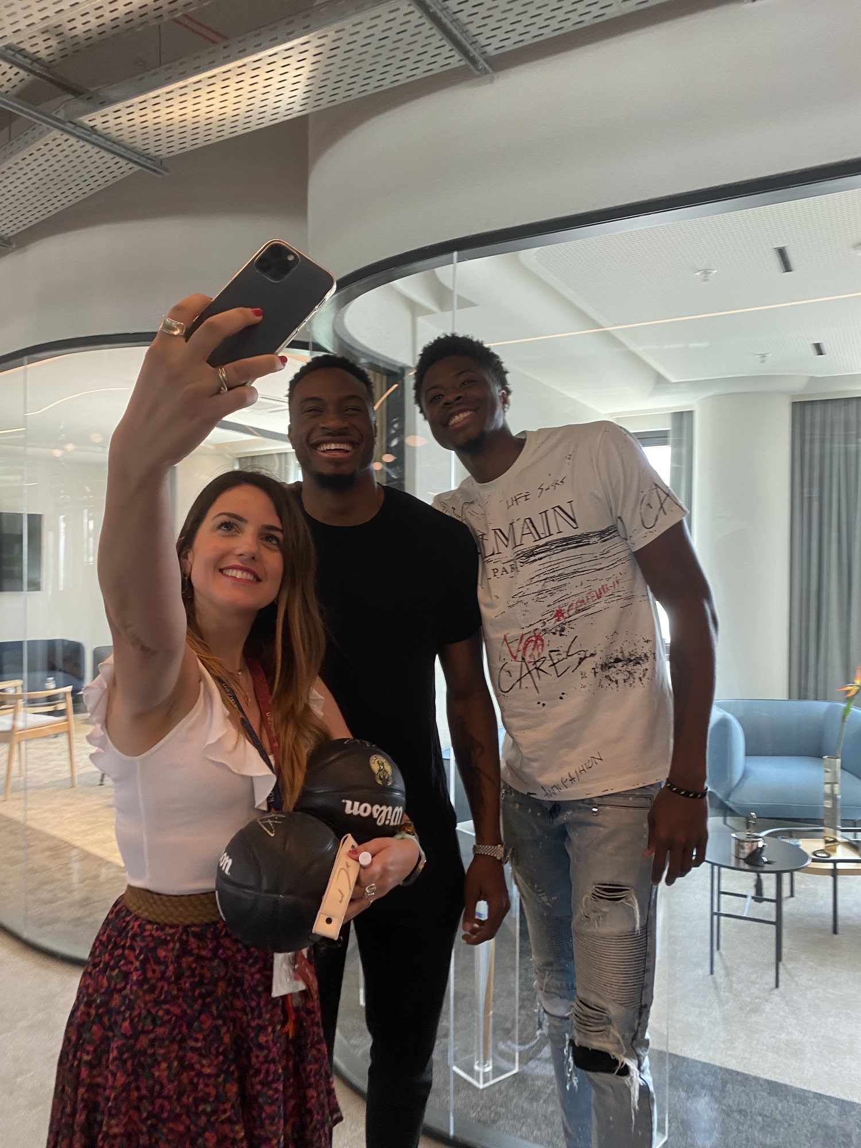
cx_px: 430
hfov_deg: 53.1
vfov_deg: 67.3
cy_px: 574
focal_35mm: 26
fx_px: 862
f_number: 1.8
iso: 80
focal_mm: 4.25
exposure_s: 1/50
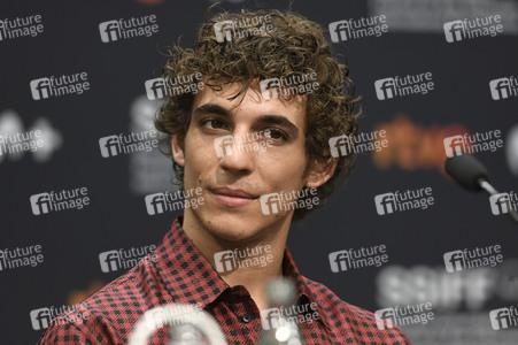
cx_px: 259
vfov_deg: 6.9
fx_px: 2876
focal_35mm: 200
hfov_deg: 10.3
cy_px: 172
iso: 1250
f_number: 3.5
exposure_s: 1/250
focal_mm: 200
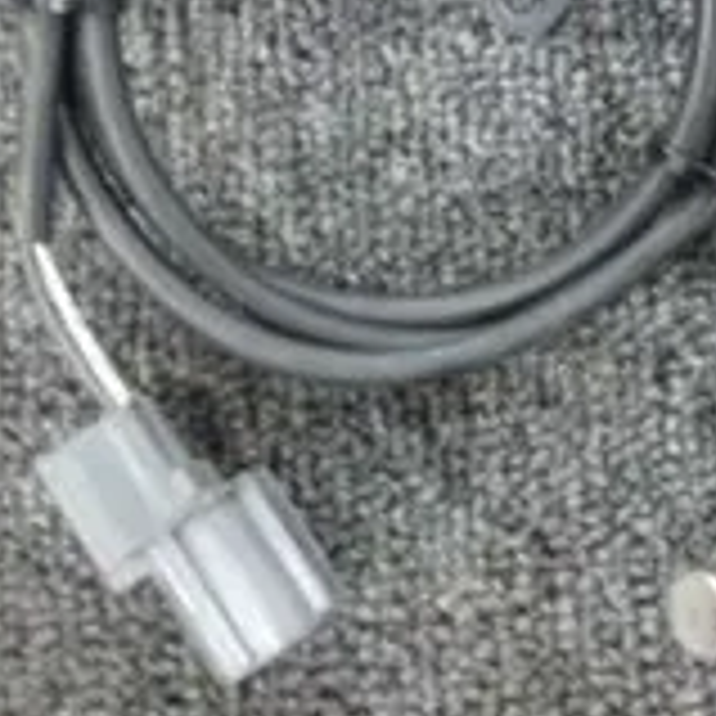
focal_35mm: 64
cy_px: 230
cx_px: 441
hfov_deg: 26.8
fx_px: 1498
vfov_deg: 26.7
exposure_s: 1/13
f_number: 2.5
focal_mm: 4.3
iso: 800
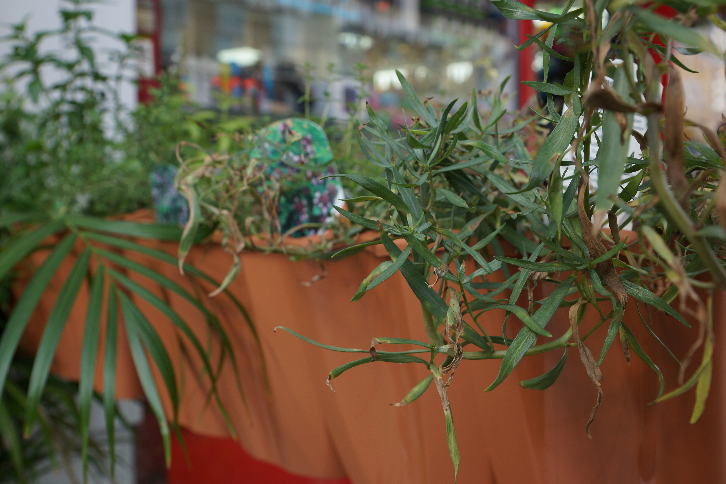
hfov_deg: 50.6
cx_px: 397
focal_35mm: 38
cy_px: 245
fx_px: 766
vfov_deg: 35.1
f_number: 5
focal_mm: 22
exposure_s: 1/100
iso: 100
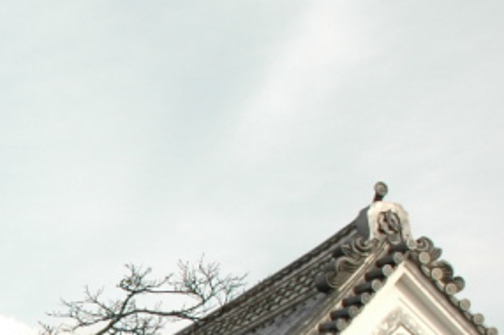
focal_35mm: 118
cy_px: 523
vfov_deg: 11.1
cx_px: -368
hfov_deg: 15.3
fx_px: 1650
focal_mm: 22
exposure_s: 1/250
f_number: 8
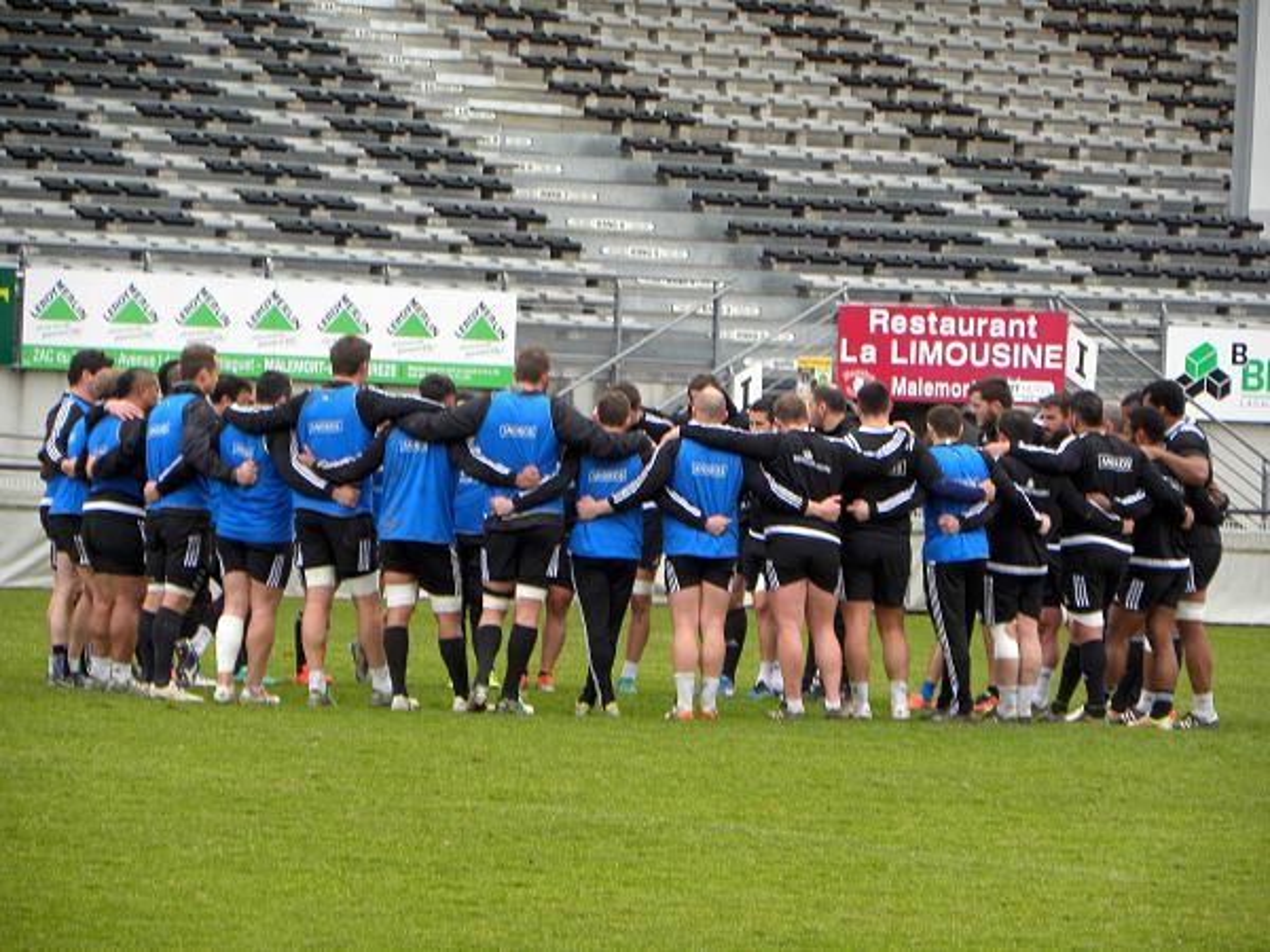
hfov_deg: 6.8
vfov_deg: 5.1
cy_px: 476
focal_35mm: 291
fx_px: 10676
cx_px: 635
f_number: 4.5
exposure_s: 1/62.7
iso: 64
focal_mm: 51.8
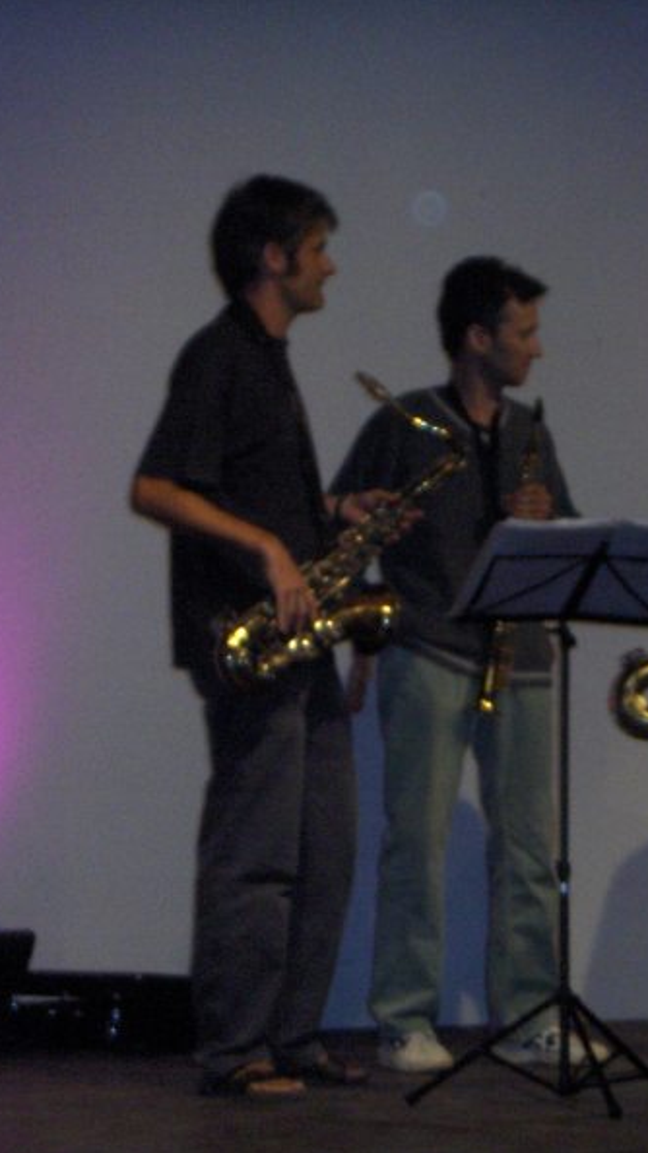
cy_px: 578
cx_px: 607
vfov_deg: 14.0
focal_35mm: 154
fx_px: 4705
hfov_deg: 7.8
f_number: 4.8
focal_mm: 17.39
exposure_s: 1/125
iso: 200
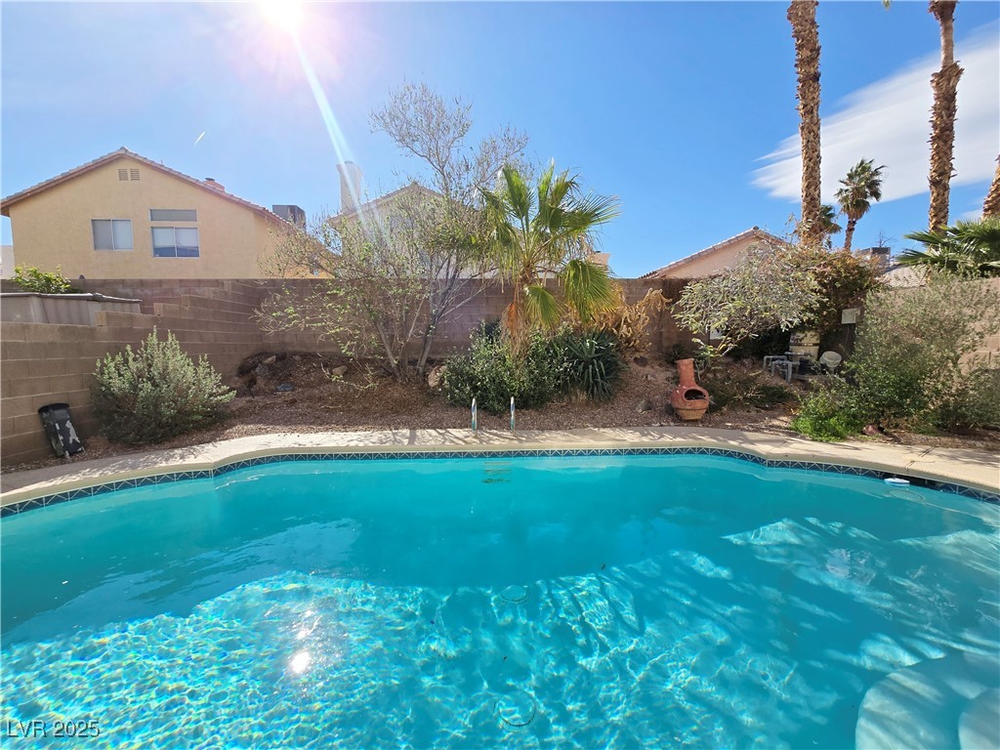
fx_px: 376
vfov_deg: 89.9
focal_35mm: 13
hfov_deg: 106.2
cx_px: 500
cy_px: 375
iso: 50
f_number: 2.2
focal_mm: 2.2
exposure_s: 1/2737
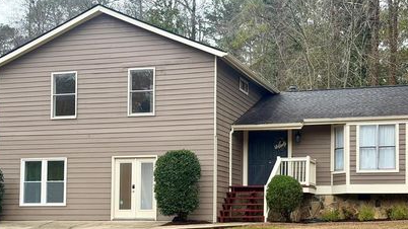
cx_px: 243
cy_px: 178
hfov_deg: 32.3
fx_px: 703
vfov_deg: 18.4
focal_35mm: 65
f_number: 1.78
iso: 64
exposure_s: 1/296
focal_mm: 6.76
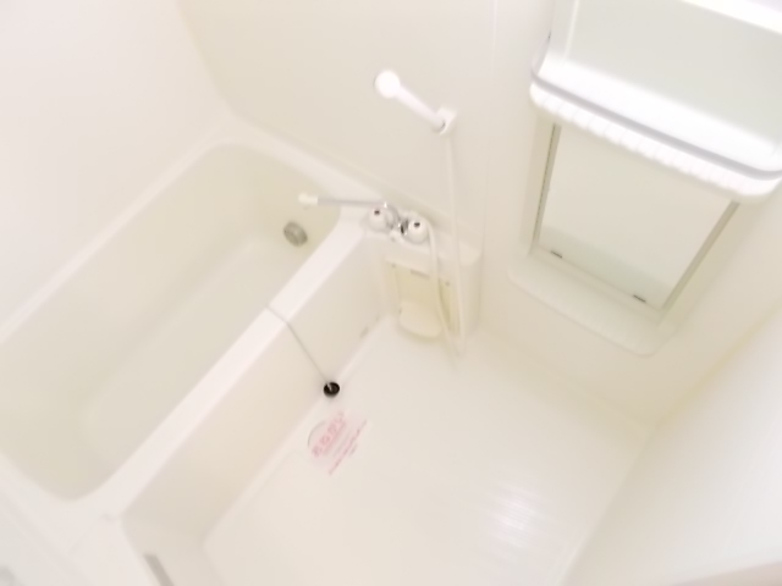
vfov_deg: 53.1
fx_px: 587
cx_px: 391
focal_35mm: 26
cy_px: 293
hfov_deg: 67.3
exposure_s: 1/6
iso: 200
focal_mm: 4.6
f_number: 3.2
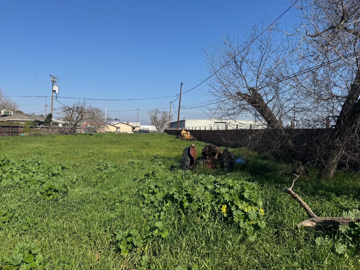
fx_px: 270
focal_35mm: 26
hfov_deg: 67.3
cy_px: 134
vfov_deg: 53.0
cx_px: 180
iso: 80
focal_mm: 6.76
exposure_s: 1/5348
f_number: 1.78
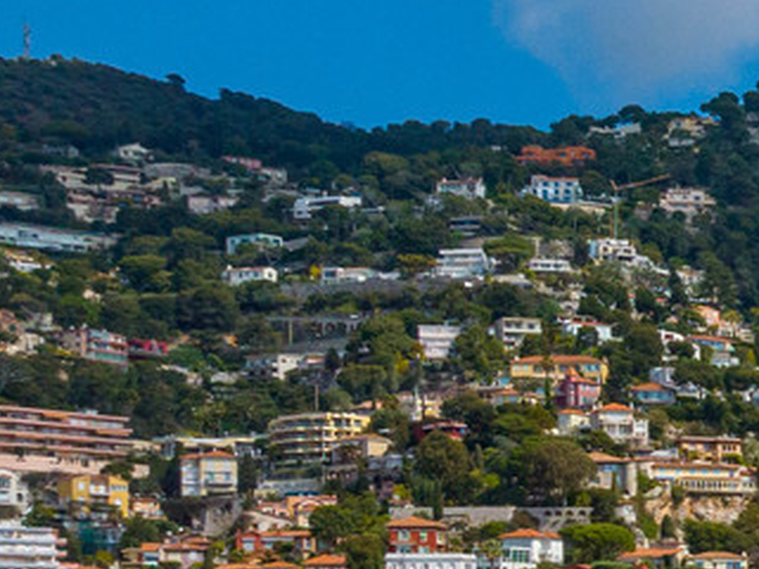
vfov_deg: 12.1
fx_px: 2631
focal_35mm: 120
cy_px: 671
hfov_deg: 13.3
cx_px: 1675
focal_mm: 12.3
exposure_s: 1/1000
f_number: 8
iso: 200
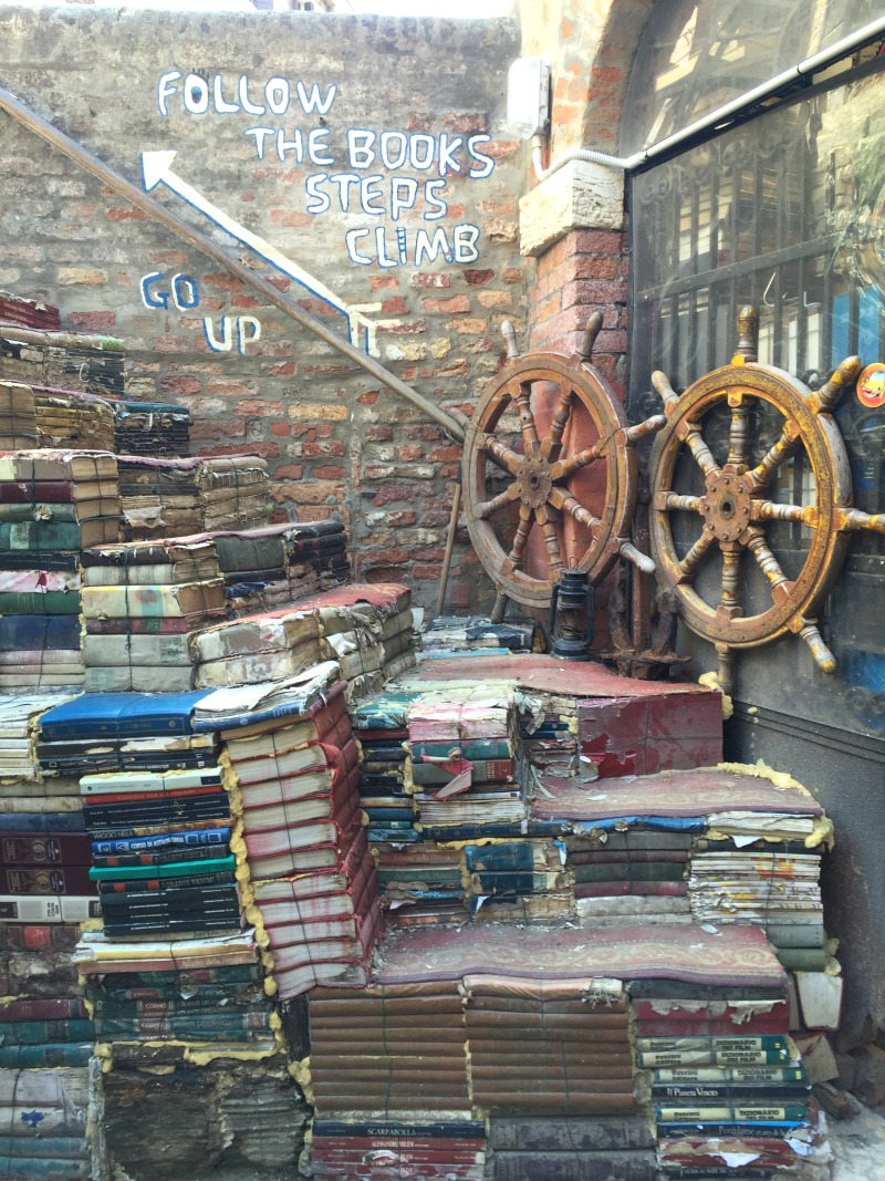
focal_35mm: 29
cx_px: 442
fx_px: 989
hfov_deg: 48.2
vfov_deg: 61.7
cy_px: 590
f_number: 2.2
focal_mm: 4.15
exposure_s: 1/50
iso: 32
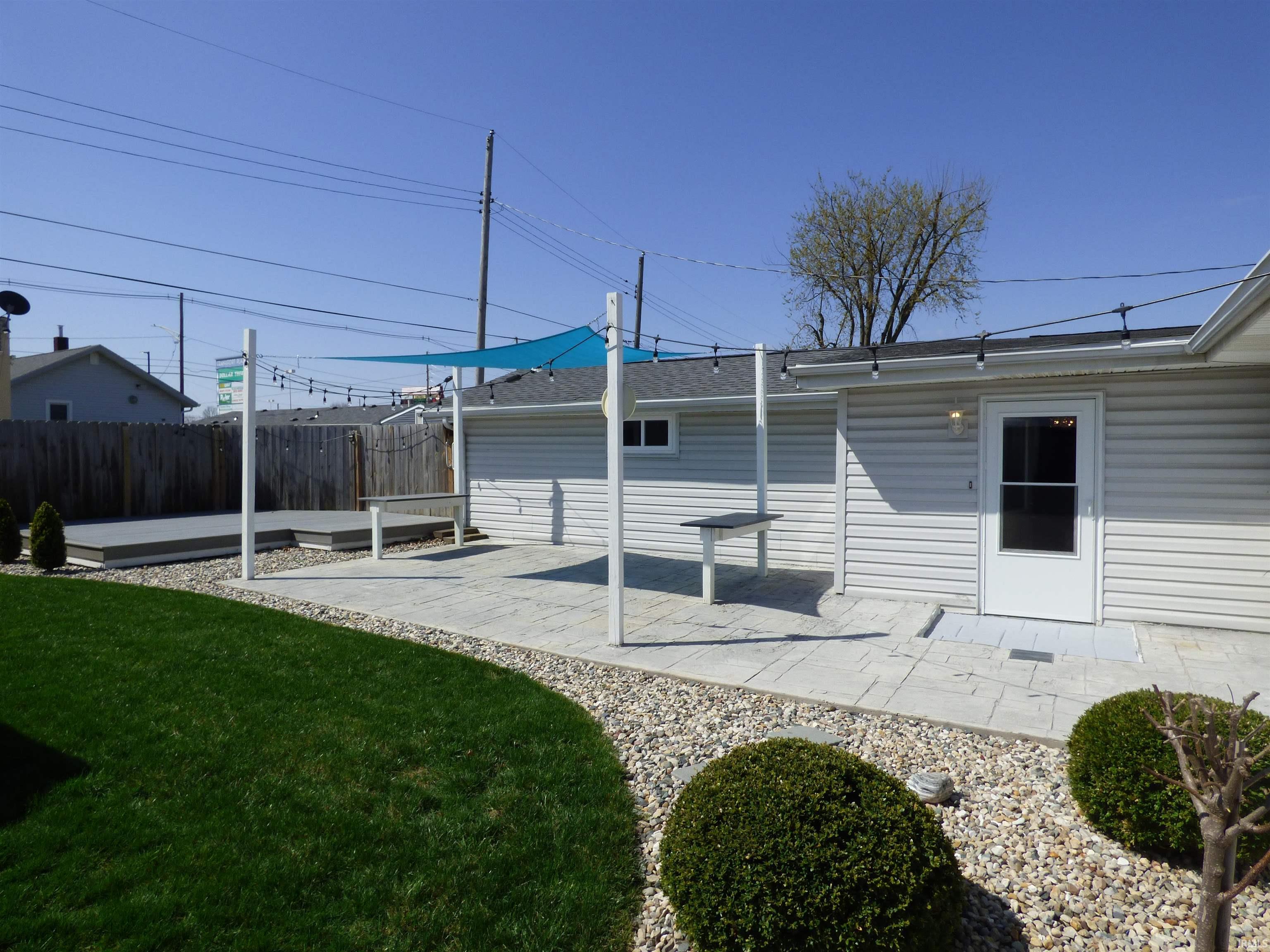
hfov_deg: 81.7
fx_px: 734
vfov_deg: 66.0
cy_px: 476
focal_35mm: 20
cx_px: 635
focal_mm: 3.58
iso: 100
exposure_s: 1/1600
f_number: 3.5
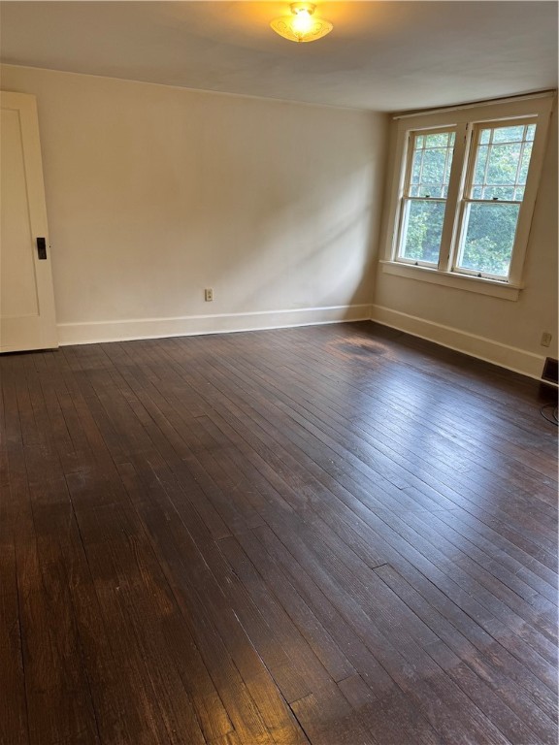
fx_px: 517
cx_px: 280
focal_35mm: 24
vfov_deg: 71.6
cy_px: 372
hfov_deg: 56.8
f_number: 1.78
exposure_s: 1/120
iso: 100
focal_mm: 6.76
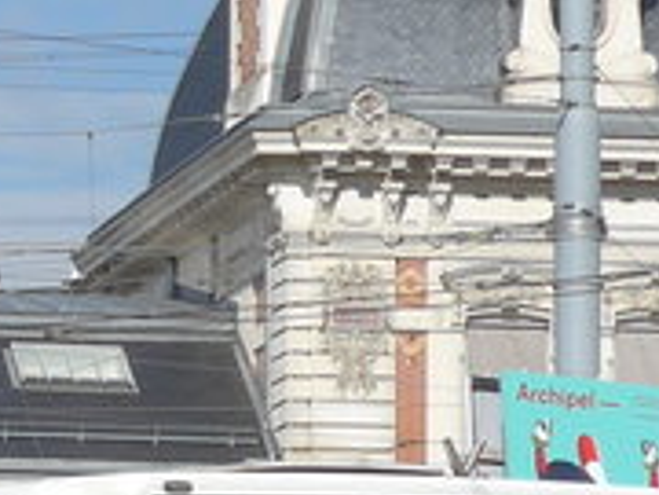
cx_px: -322
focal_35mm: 326
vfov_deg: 4.6
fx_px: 6206
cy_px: 473
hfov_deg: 6.0
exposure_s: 1/1600
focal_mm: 10.1
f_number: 3.2
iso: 80
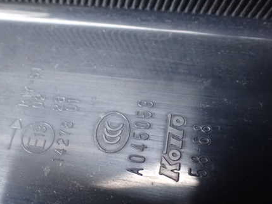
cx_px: 124
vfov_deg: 34.3
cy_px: 111
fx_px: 330
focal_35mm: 42
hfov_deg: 44.8
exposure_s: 1/25
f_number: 2.3
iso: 1600
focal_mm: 5.4
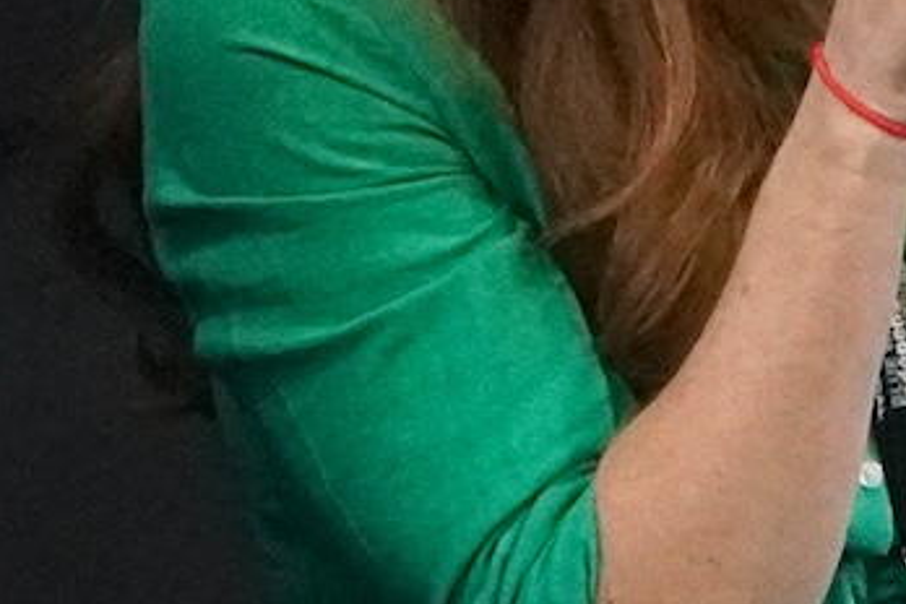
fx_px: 20226
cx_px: 1054
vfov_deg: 1.7
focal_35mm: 804
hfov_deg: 2.6
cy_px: 479
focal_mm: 97
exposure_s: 1/125
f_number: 4
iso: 6400
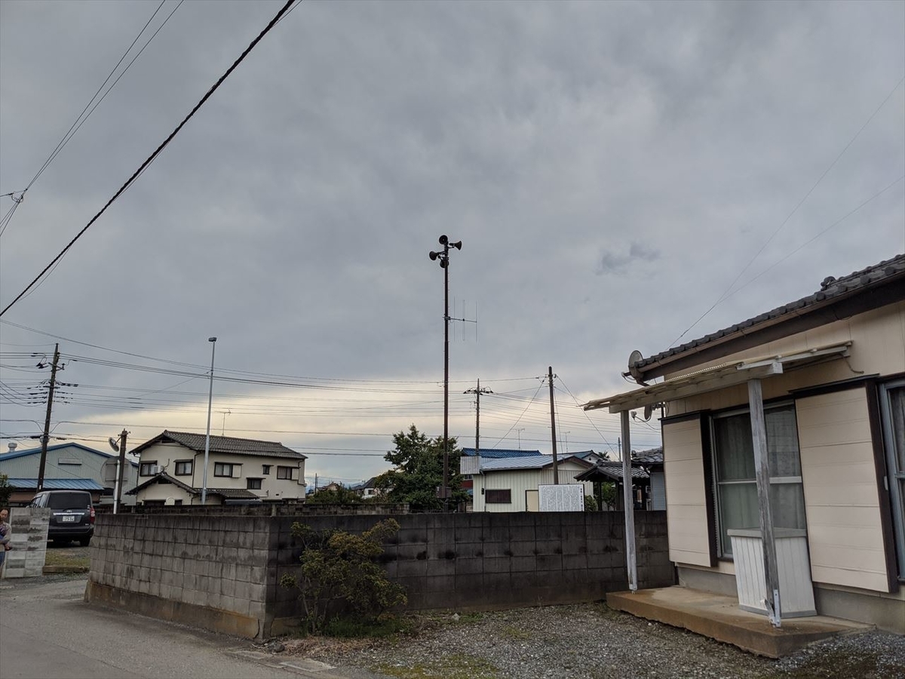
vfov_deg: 51.4
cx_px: 452
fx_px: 706
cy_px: 340
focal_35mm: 27
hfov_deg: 65.3
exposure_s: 1/3356
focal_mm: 4.38
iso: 65
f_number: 1.73
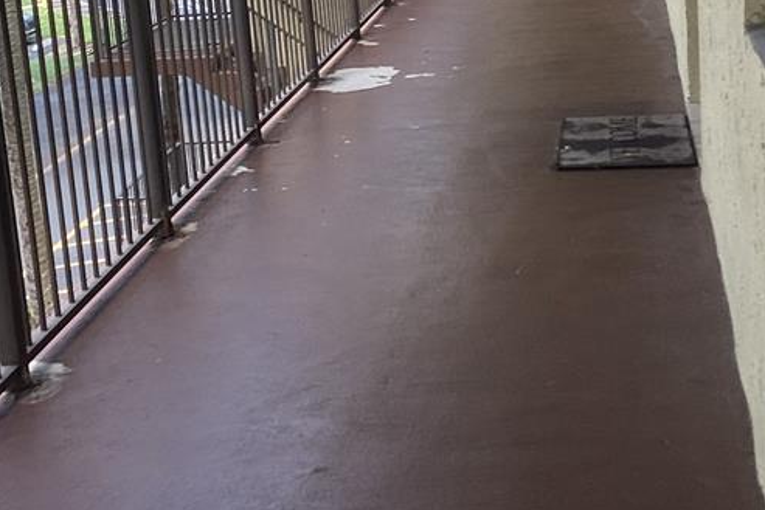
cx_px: 220
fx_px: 1424
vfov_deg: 19.8
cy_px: 19
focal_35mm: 67
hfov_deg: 29.7
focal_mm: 3.3
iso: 32
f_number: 2.4
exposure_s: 1/120
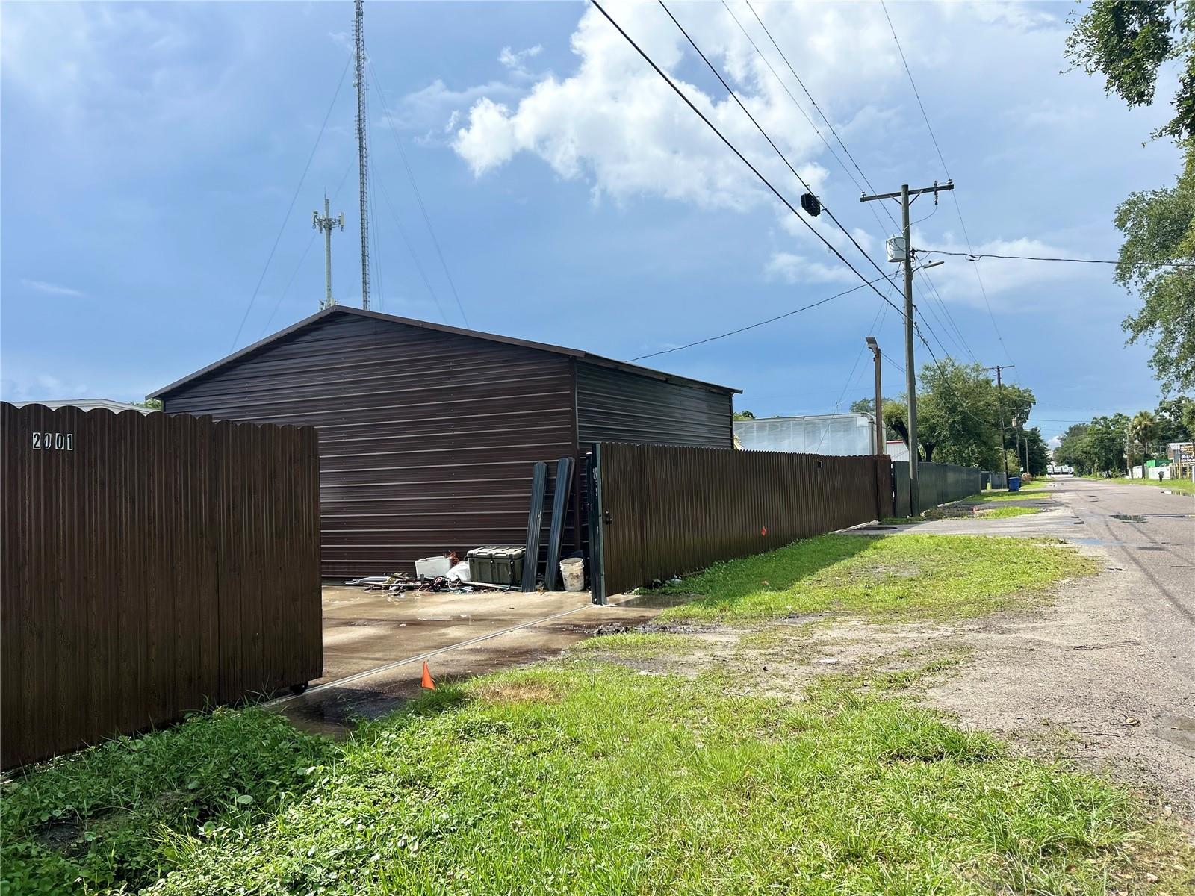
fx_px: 898
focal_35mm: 26
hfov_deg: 67.3
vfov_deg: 53.1
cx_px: 598
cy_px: 448
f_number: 1.5
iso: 50
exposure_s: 1/4630
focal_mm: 5.7
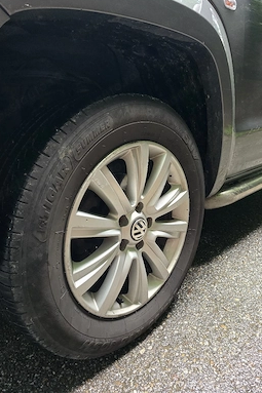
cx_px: 128
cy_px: 190
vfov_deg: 71.5
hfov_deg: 51.2
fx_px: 273
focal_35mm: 25
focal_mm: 6.3
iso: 1000
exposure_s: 1/100
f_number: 1.7
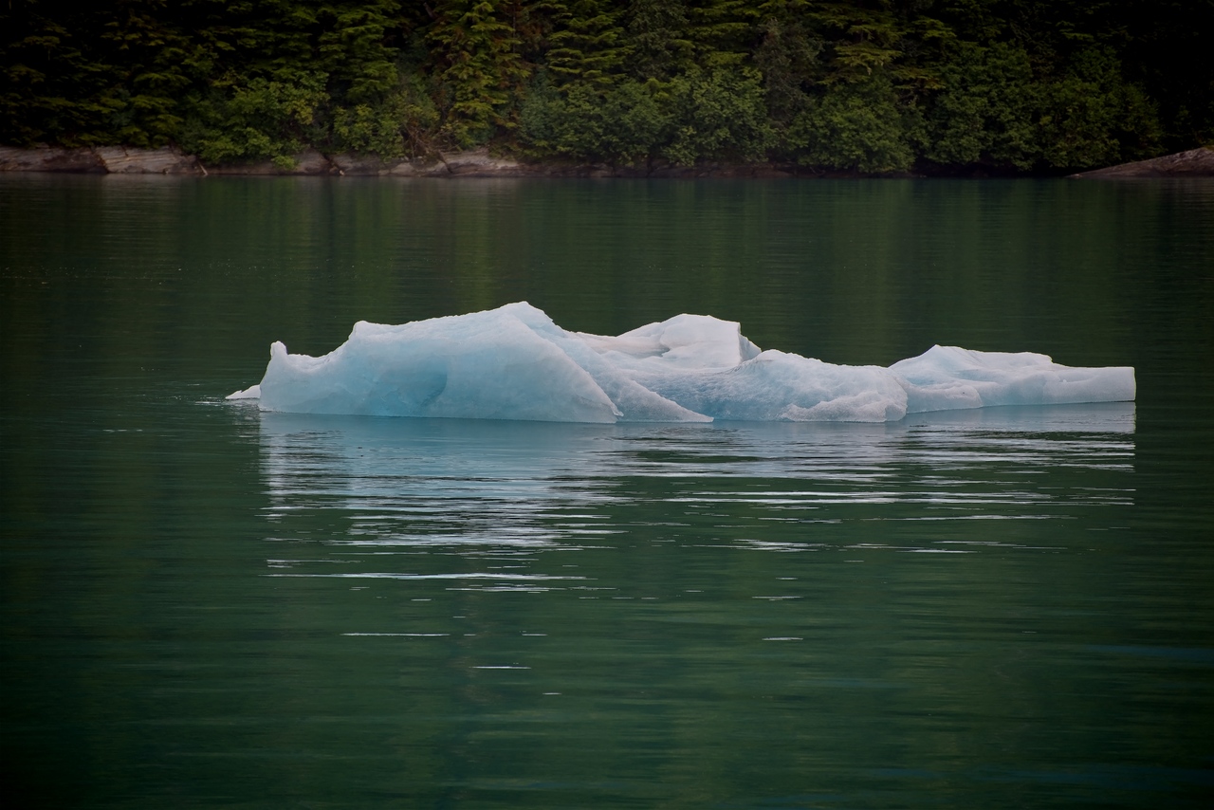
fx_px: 7420
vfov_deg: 6.2
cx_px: 607
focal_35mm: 220
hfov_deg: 9.4
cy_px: 405
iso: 160
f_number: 5.3
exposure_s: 1/500
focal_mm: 220
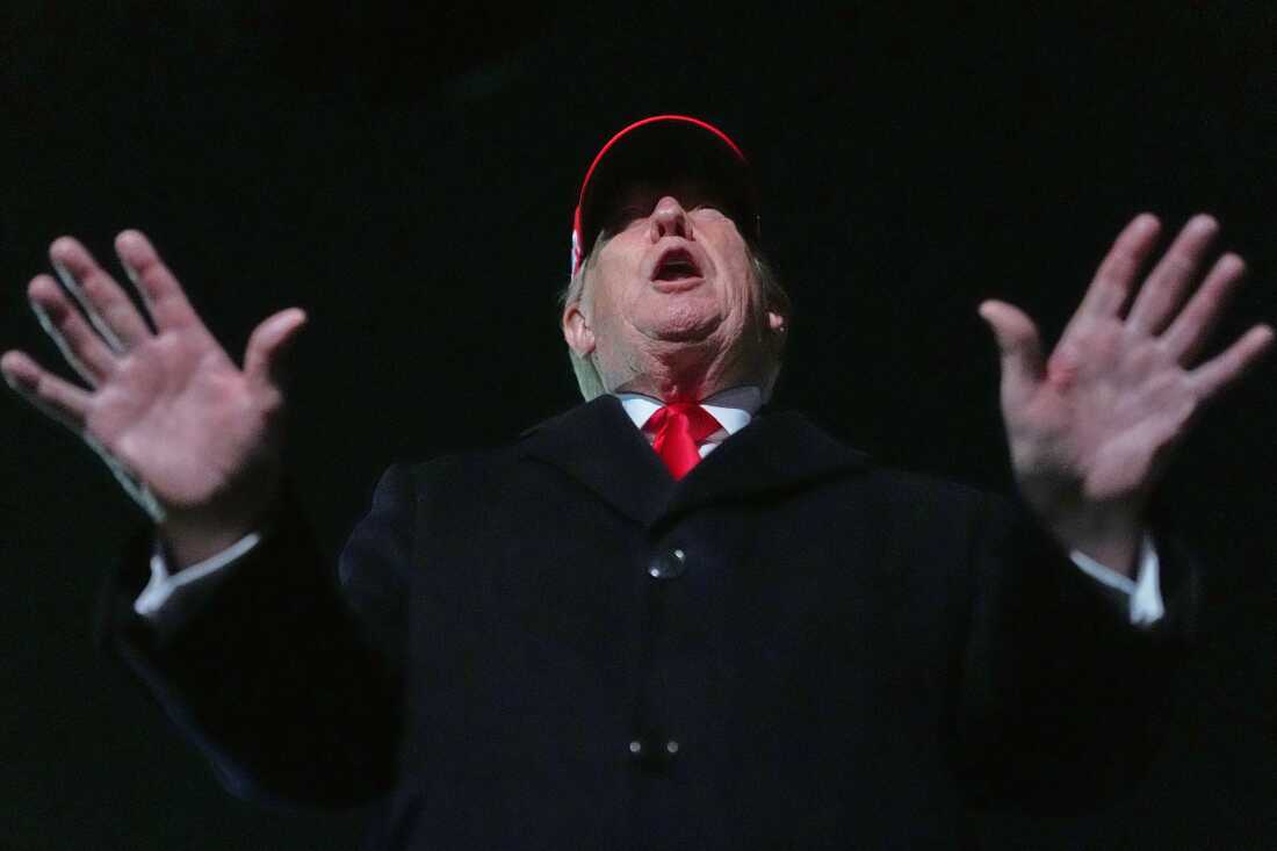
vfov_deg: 27.0
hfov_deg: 39.6
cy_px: 426
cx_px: 638
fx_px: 1773
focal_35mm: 50
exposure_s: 1/250
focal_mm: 50
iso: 8000
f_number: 2
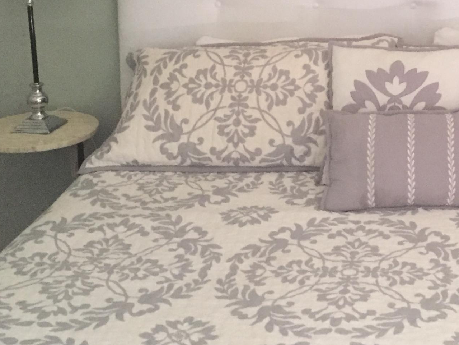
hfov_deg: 27.5
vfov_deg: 21.0
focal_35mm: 68
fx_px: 902
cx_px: 413
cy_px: 18
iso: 320
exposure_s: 1/15
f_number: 2.2
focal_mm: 4.15
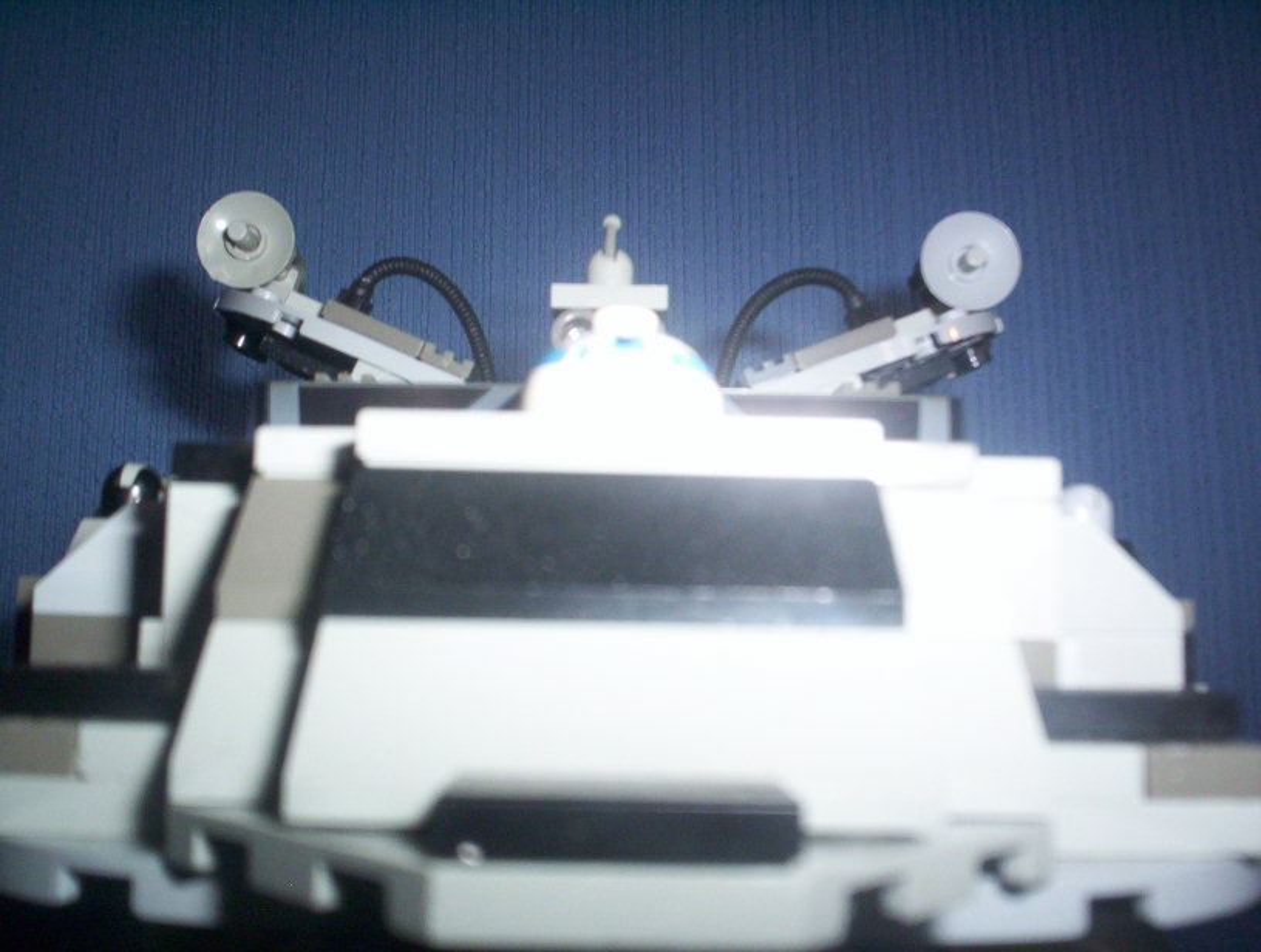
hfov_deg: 48.9
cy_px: 476
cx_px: 630
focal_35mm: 38
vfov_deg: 37.9
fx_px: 1388
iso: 140
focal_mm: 4.99
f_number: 4.5
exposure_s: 1/60
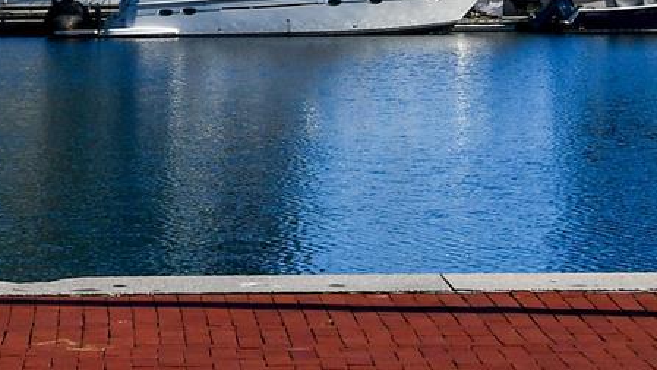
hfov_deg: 12.5
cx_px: 165
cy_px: -469
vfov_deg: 6.7
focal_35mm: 172
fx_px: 2998
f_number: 10
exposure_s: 1/400
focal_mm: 24
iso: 100
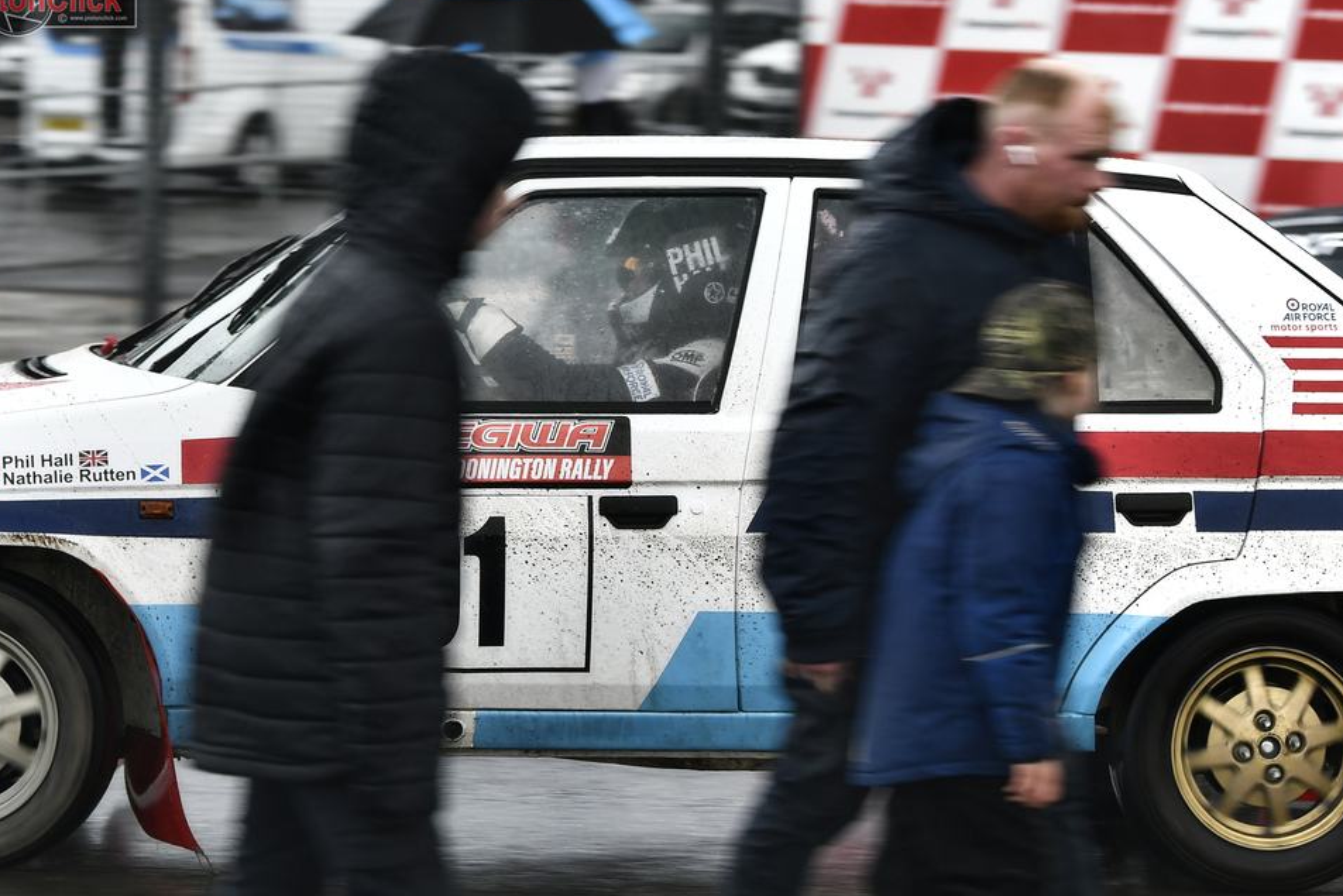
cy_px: 441
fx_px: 4216
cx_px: 642
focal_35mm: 113
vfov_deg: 12.1
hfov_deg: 18.1
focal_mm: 70
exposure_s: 1/100
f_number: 3.5
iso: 100
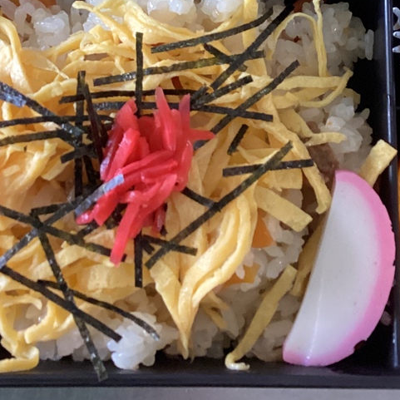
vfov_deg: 21.7
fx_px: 994
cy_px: -23
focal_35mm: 76
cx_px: 223
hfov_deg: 22.8
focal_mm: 3.3
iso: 320
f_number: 2.4
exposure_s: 1/33
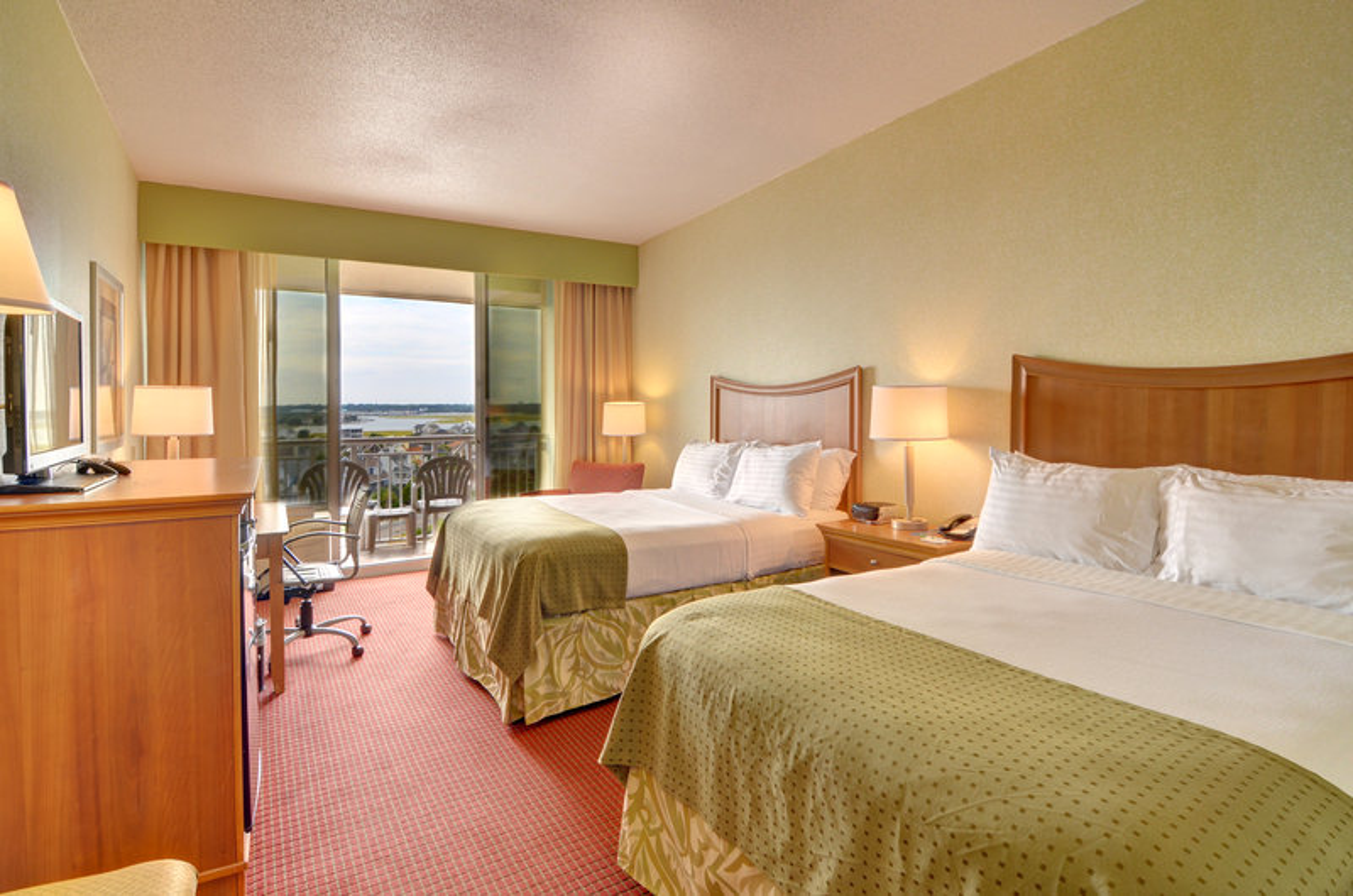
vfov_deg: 71.8
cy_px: 448
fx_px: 619
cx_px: 676
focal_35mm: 16
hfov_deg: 95.1
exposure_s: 1/8
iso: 400
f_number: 9
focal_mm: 11
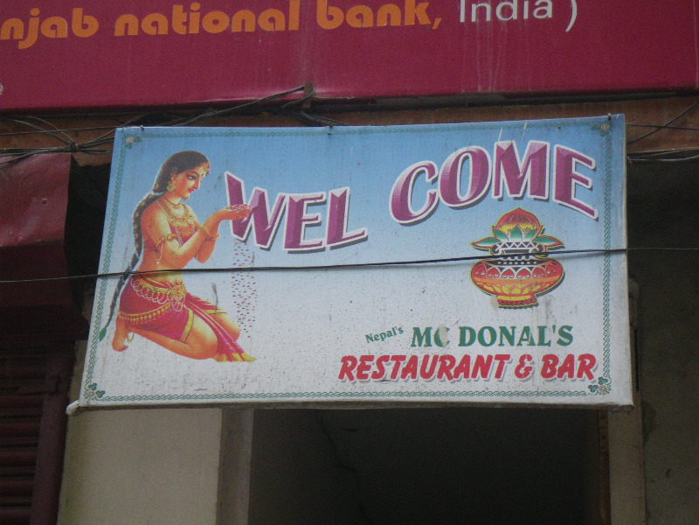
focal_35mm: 94
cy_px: 262
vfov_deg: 15.7
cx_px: 350
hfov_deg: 20.9
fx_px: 1898
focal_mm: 16.7
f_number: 5
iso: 250
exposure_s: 1/125
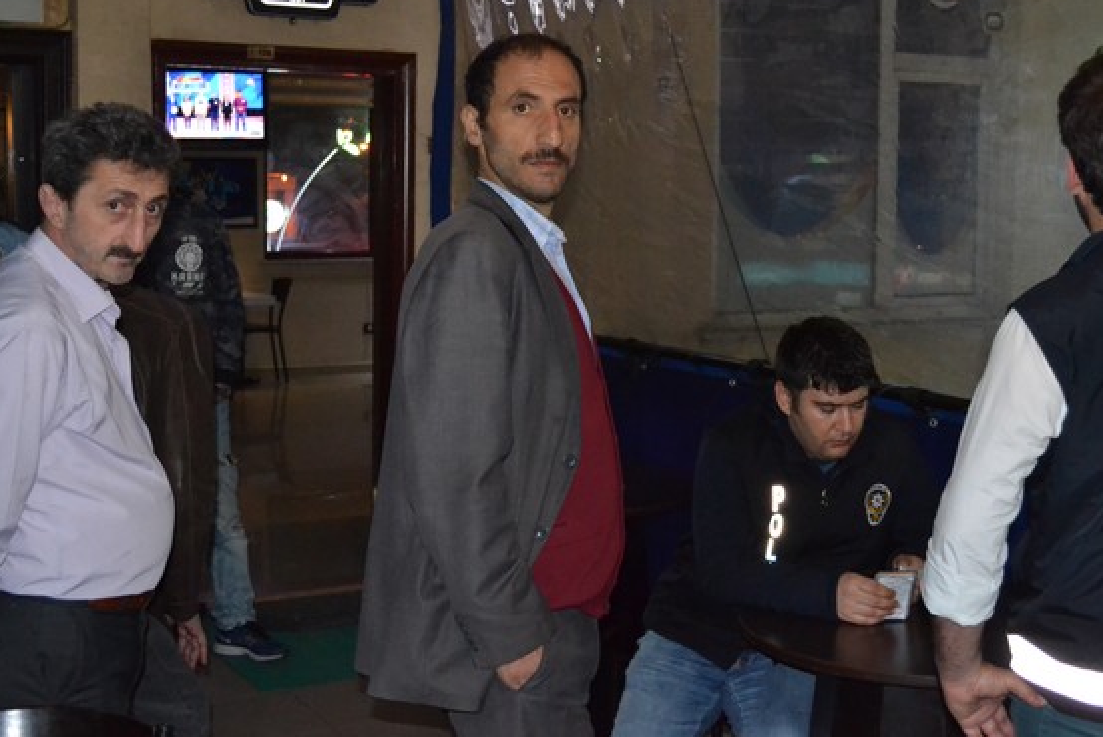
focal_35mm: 53
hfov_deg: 37.7
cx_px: 627
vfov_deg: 25.7
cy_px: 340
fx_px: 1613
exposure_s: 1/60
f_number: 4.5
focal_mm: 29
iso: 3200
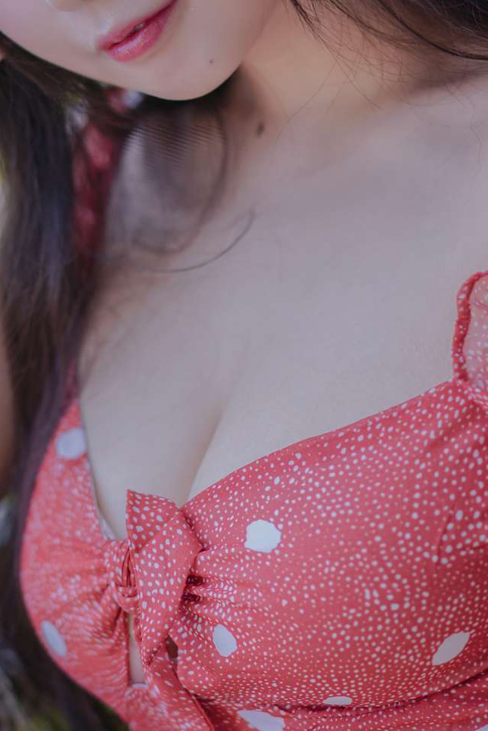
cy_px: 330
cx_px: 159
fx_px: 2600
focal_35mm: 128
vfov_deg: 16.0
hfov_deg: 10.7
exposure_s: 1/640
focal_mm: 55
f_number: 1.8
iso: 100
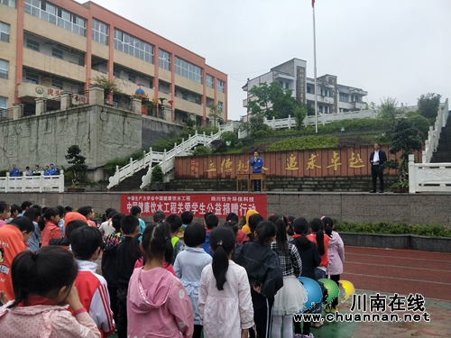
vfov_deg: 54.9
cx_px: 226
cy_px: 169
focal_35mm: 25
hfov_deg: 69.4
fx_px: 326
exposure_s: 1/667
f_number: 1.7
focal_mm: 4.27
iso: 66
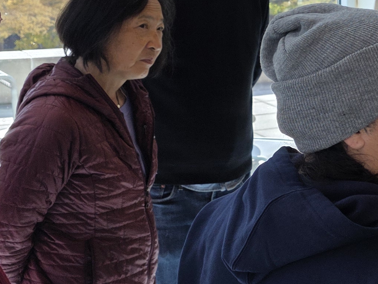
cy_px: 76
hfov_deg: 19.2
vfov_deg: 16.4
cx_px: 557
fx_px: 983
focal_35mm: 90
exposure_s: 1/120
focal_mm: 6.3
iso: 20
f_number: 1.7
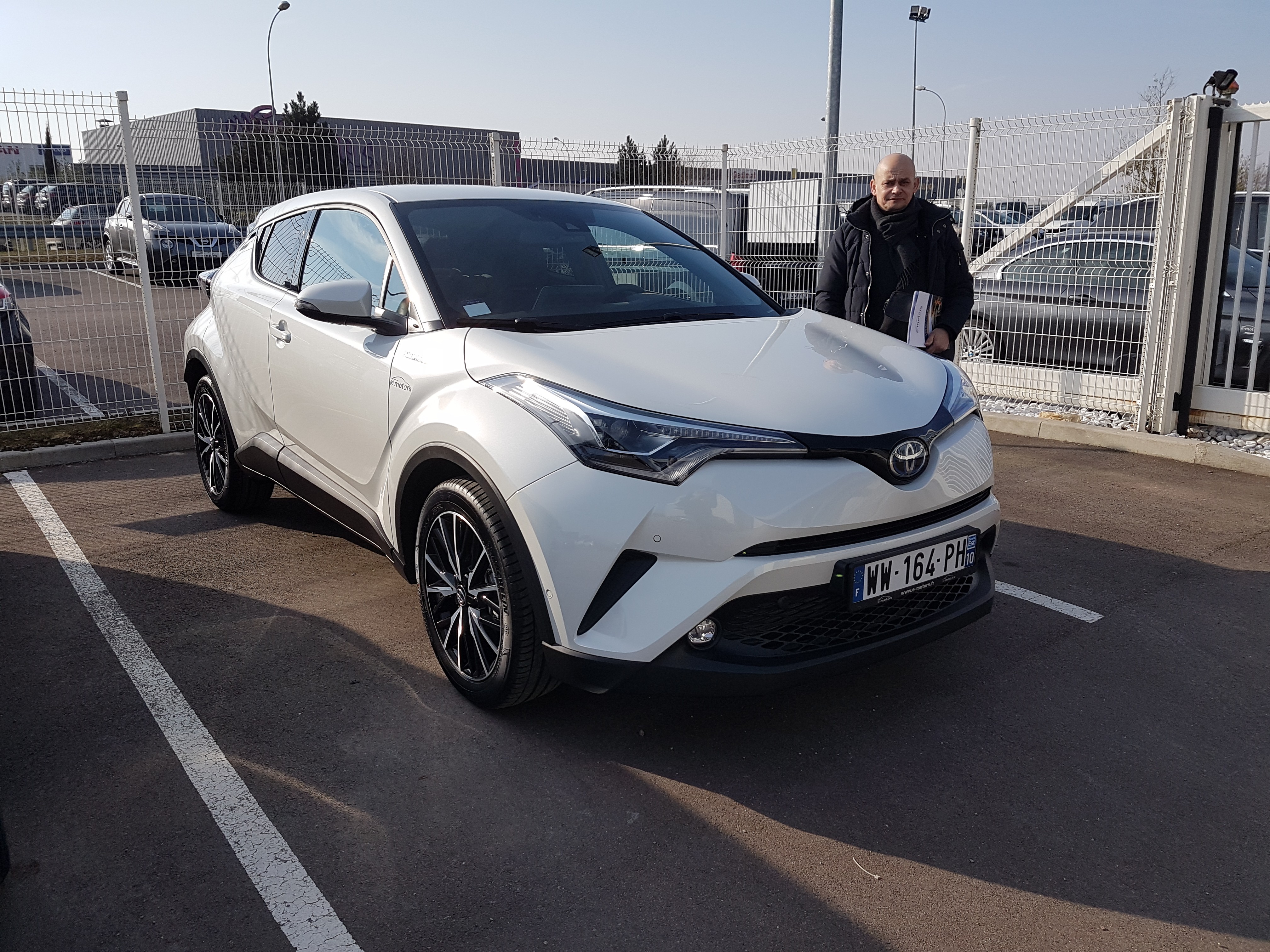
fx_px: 954
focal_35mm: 26
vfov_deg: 53.1
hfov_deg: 67.3
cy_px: 476
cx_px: 635
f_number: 1.7
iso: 40
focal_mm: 4.2
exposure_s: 1/2232
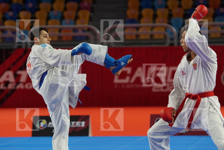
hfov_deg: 10.2
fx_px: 1260
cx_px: 112
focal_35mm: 202
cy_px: 75
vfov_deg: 6.8
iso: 3200
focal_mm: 135
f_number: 2.8
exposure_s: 1/2000
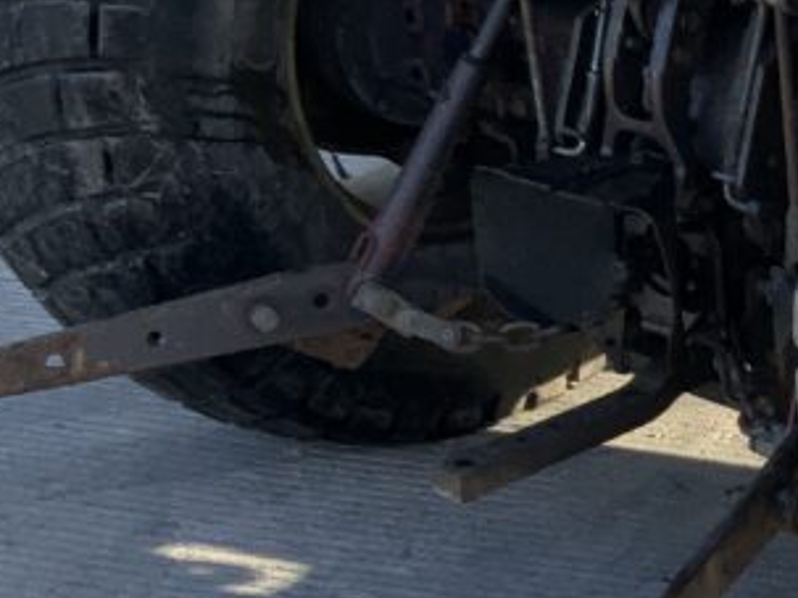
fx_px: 2258
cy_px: 479
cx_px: 1225
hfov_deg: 17.8
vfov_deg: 15.0
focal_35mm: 98
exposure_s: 1/606
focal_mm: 3
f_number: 1.8
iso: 16
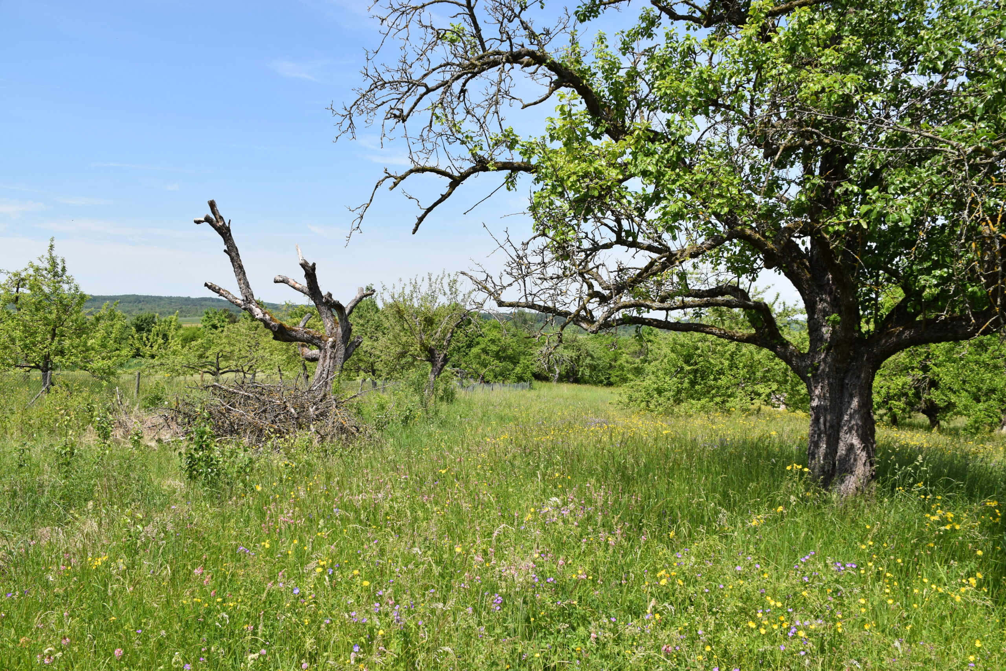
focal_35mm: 27
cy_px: 336
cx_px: 503
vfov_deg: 47.9
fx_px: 754
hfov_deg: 67.4
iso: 200
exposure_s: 1/320
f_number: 9
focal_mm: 18
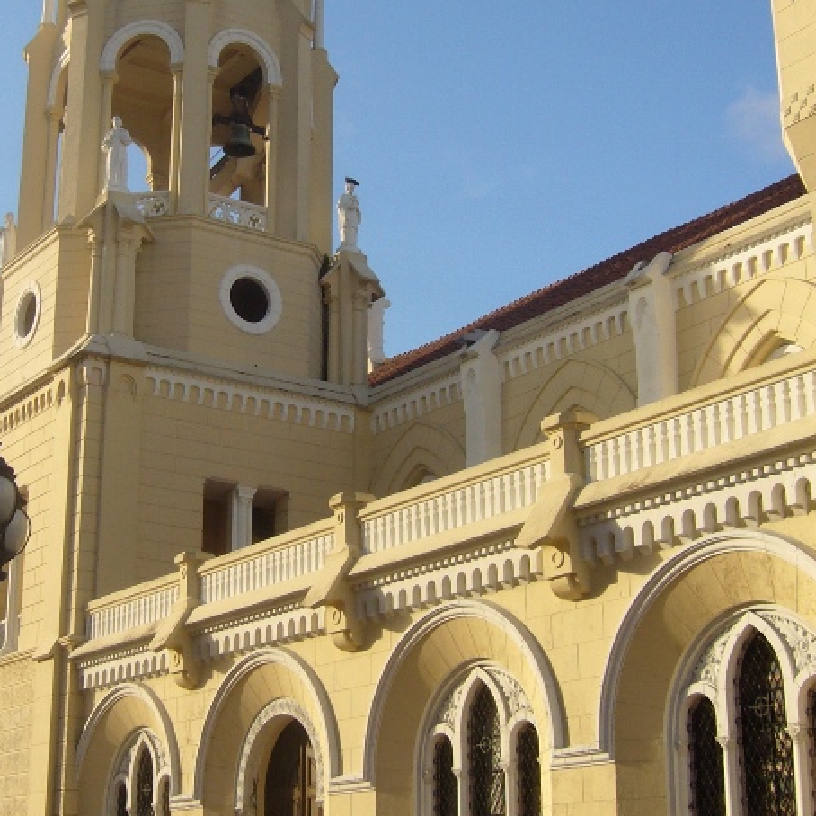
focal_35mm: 61
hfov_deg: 28.1
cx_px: 306
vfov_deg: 28.1
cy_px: 347
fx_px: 1627
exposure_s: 1/250
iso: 80
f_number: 5.6
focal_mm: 5.8
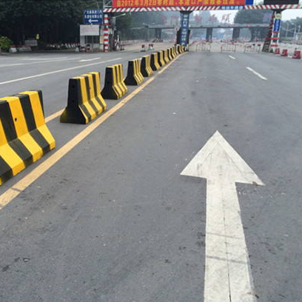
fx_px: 345
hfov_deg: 46.5
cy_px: 153
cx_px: 102
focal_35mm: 35
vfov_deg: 47.2
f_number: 2.2
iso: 32
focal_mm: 4.15
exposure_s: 1/622
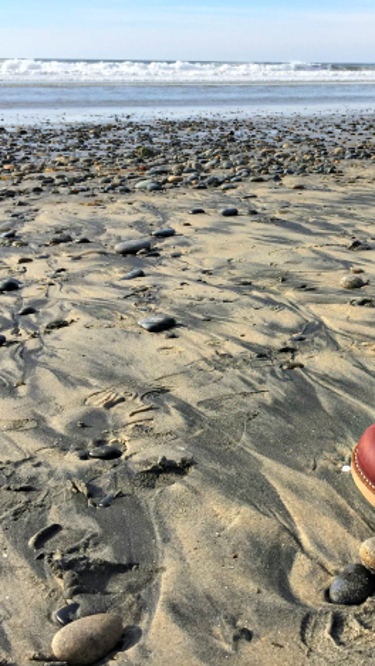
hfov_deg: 26.2
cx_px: 379
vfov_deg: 47.3
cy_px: 327
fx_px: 760
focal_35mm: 43
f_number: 2.2
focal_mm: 4.15
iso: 32
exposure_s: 1/1799
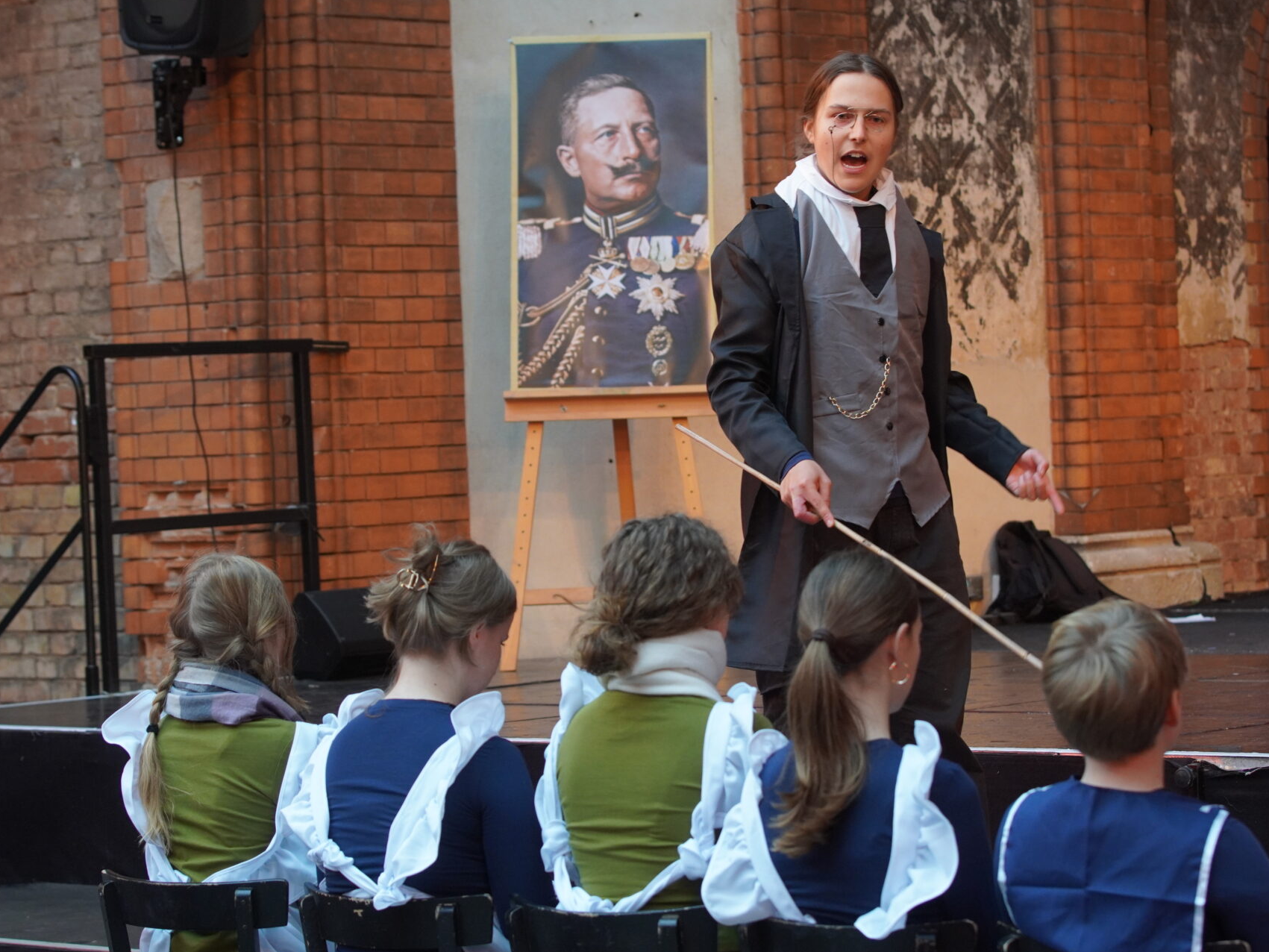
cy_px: 475
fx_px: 4179
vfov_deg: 13.0
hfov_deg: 17.3
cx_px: 639
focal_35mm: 114
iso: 1250
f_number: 4
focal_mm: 70
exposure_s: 1/160
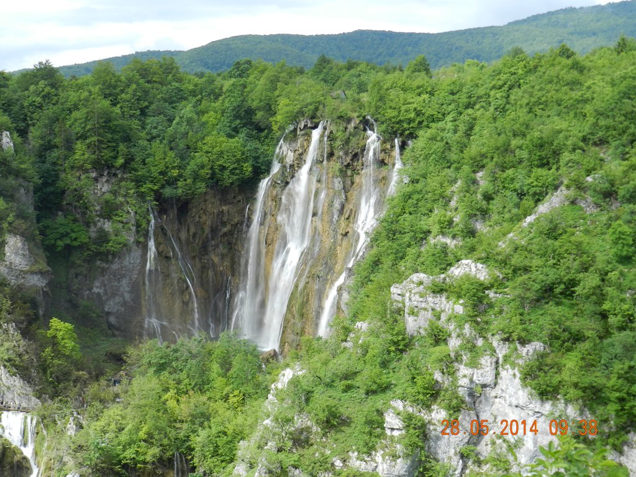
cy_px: 238
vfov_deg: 24.4
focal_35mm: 60
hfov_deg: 32.2
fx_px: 1102
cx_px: 318
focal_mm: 10.7
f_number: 4.6
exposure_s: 1/400
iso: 160
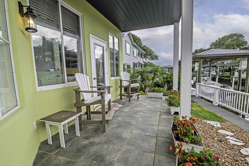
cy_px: 85
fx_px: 111
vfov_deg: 73.7
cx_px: 121
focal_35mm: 16
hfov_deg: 96.7
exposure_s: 1/250
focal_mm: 15
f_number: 5.6
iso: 320
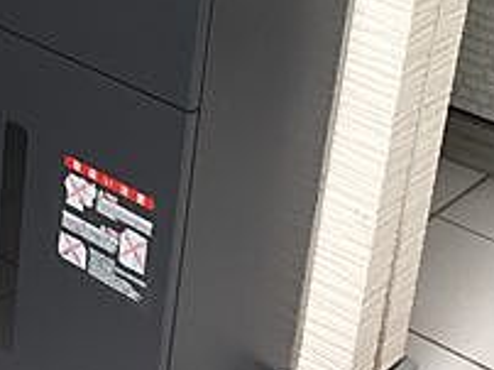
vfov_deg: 15.7
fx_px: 1311
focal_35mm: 92
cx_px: 98
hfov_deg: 21.1
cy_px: -7
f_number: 2.2
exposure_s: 1/60
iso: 40
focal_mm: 4.15
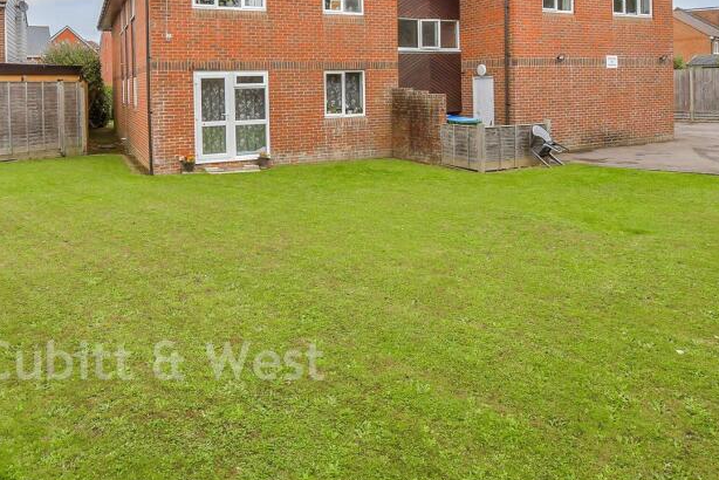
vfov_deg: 48.1
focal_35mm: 25
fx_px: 500
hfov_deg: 71.2
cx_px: 317
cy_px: 87
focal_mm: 10
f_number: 9
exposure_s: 1/250
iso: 500
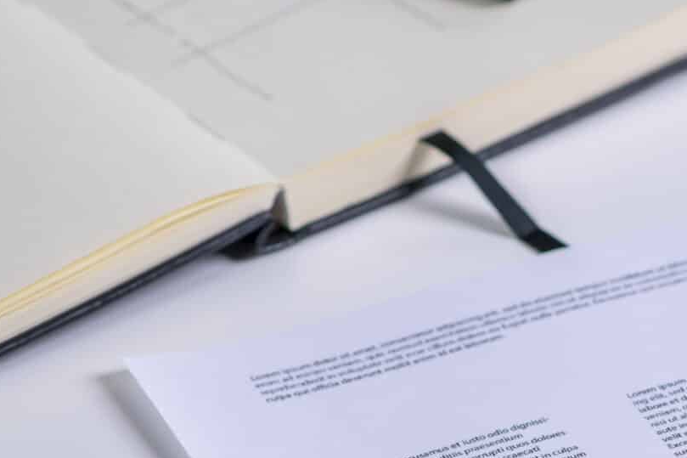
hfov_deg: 7.5
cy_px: 560
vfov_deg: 5.1
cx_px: 972
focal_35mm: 269
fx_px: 5132
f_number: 4
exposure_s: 1/80
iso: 200
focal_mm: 85
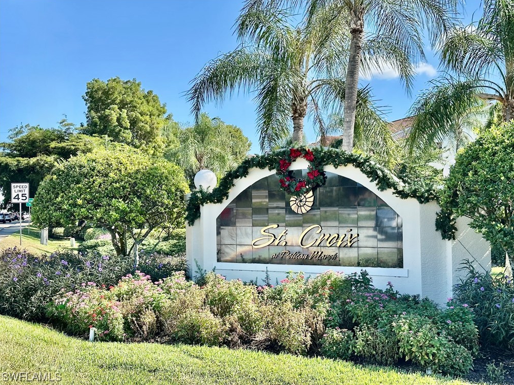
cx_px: 261
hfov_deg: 38.9
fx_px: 727
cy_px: 191
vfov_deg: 29.7
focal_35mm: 49
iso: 64
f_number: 1.78
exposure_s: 1/1639
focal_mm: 6.86
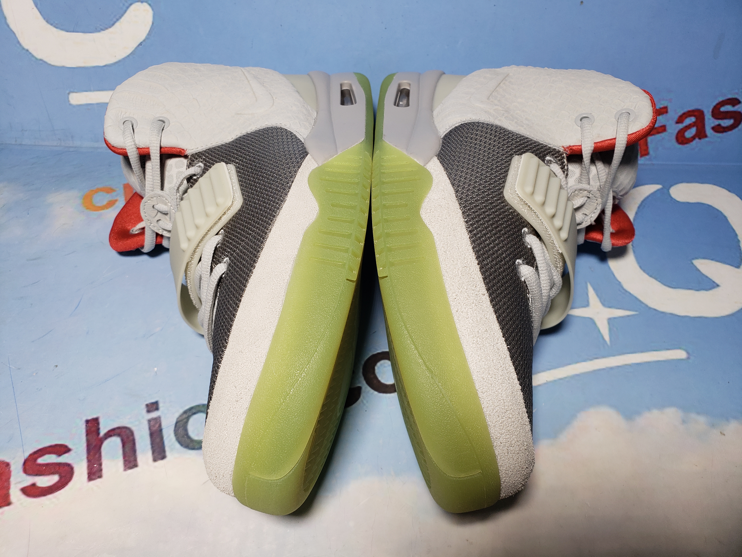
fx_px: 557
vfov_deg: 53.1
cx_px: 371
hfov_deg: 67.3
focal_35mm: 26
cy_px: 278
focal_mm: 4.3
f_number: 2.4
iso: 50
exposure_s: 1/202
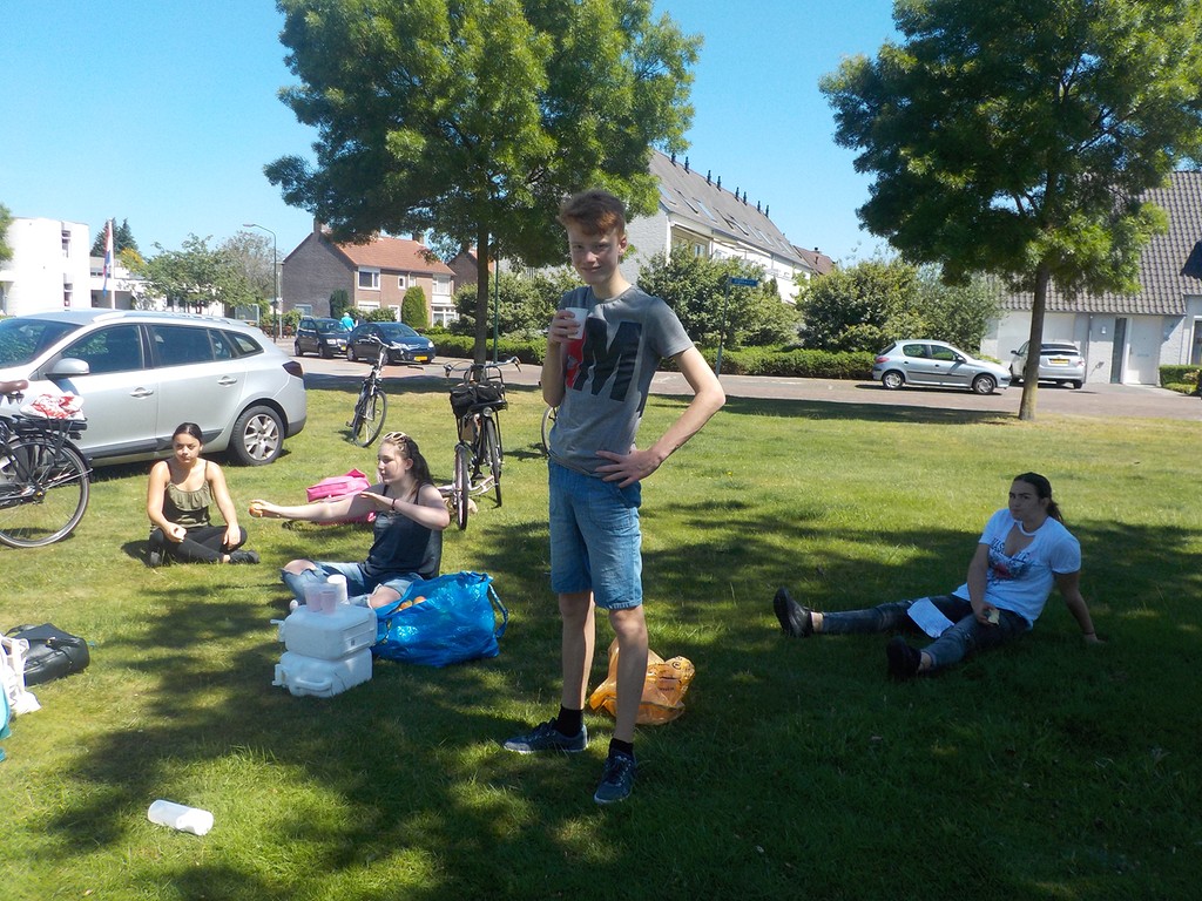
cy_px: 450
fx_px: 1042
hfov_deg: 60.0
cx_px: 601
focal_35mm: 30
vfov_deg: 46.8
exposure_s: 1/800
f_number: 3.3
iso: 125
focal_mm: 4.1
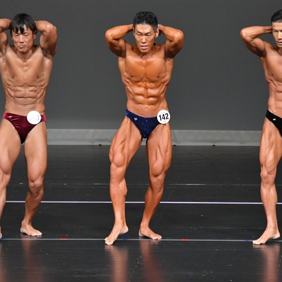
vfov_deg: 4.0
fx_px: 4074
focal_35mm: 442
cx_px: 148
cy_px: 141
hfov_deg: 4.0
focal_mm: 230
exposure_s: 1/400
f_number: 5.6
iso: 4000
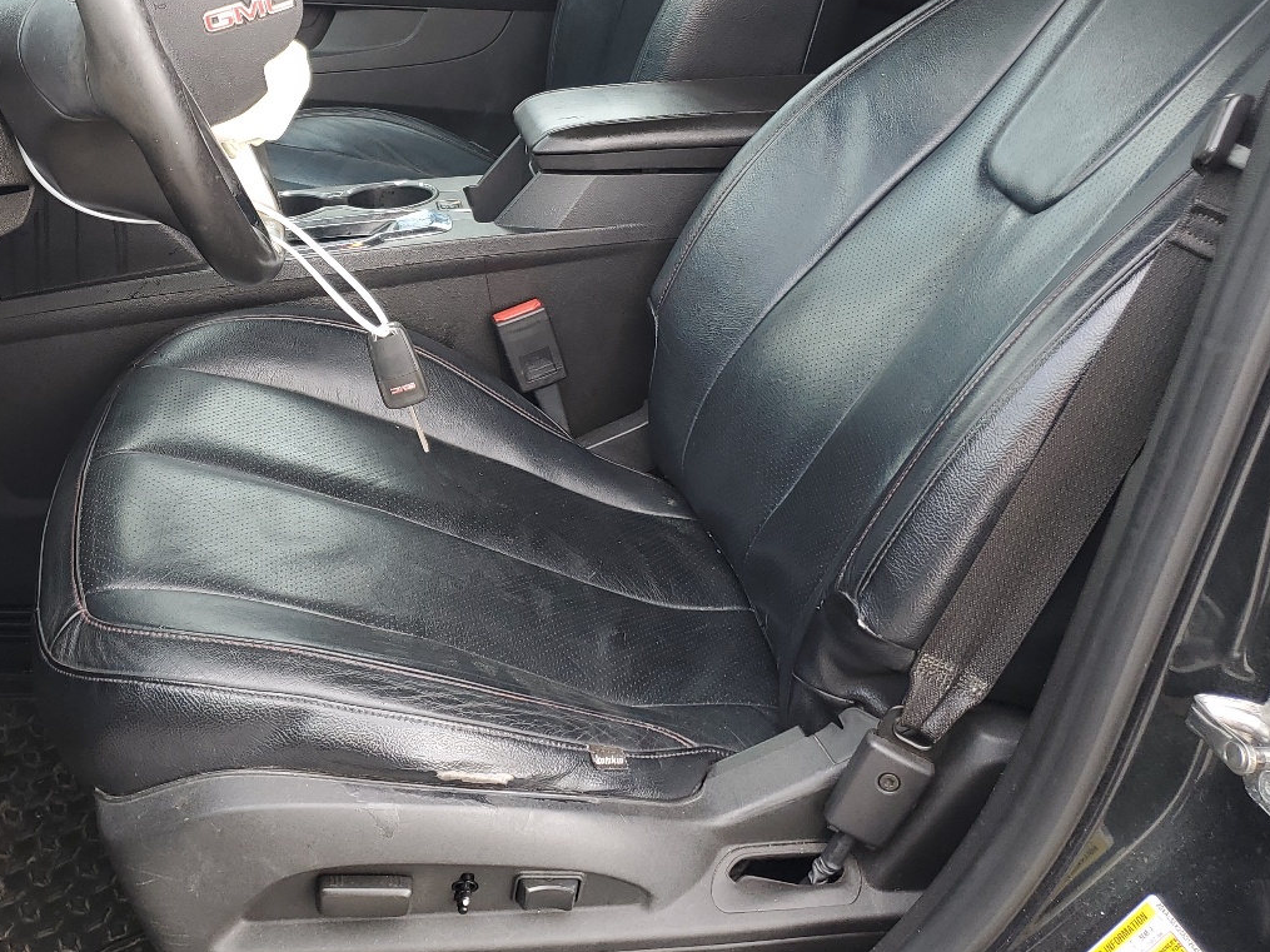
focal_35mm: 41
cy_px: 274
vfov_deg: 34.6
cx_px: 334
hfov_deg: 44.4
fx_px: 1504
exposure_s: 1/192
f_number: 1.5
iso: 50
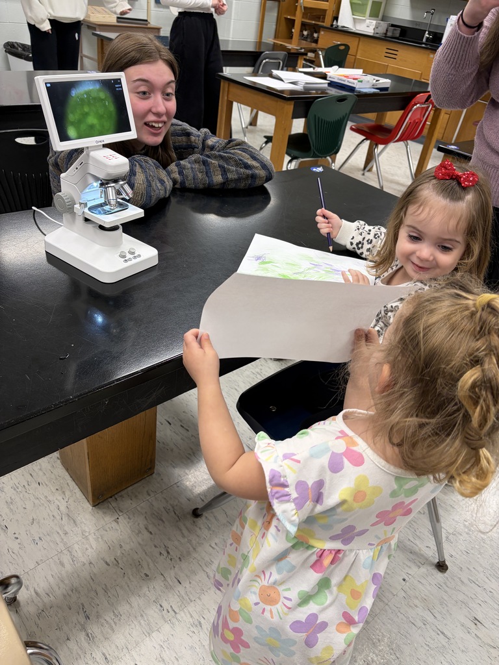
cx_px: 250
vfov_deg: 67.3
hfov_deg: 53.1
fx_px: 500
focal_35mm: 26
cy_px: 332
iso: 80
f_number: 1.6
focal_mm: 5.96
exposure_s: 1/60
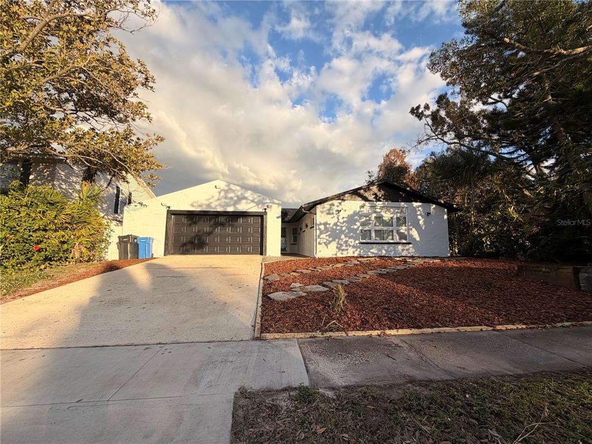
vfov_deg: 85.7
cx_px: 296
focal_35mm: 14
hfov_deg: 102.1
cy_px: 222
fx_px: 239
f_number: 2.2
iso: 40
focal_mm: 2.22
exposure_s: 1/770
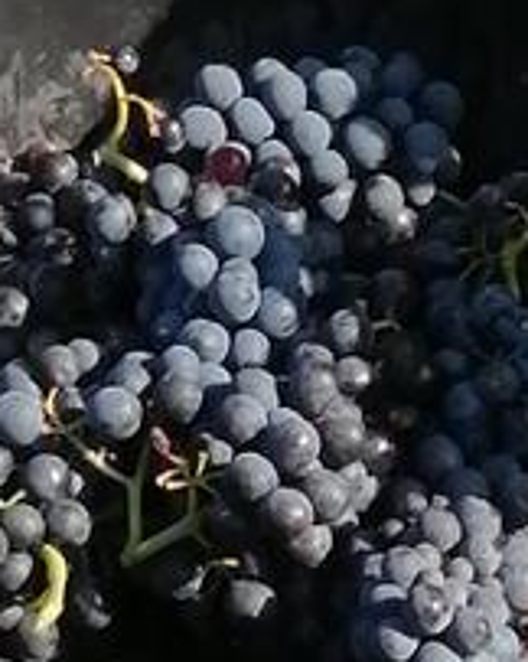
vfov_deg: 6.5
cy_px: 398
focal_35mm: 300
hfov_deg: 5.1
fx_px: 5869
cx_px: 489
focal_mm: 3.46
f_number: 1.8
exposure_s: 1/1009
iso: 50
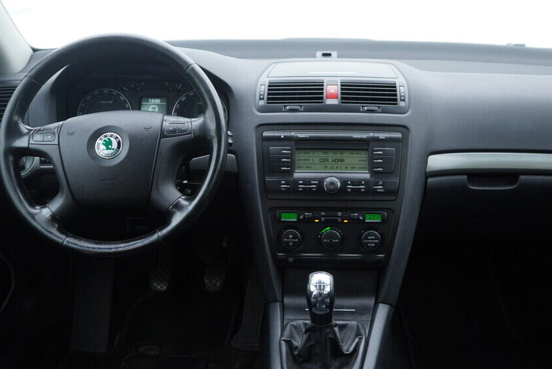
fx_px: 675
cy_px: 151
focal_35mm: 44
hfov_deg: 44.4
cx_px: 319
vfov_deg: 30.5
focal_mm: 24
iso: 200
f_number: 2.8
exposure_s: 1/40
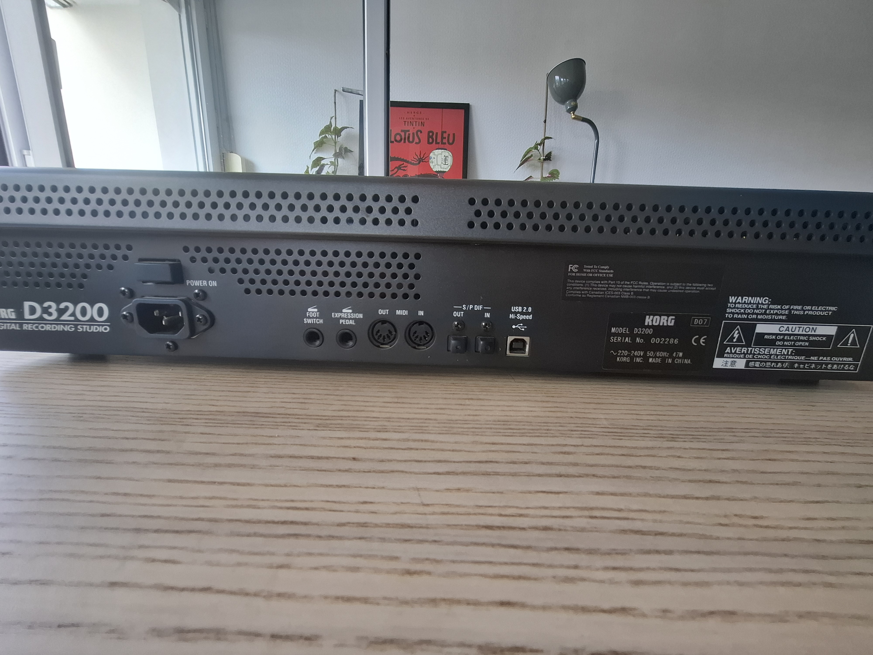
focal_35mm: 13
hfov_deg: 106.2
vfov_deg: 89.9
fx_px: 328
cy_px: 328
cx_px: 436
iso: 50
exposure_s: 1/100
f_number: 2.2
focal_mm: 1.74
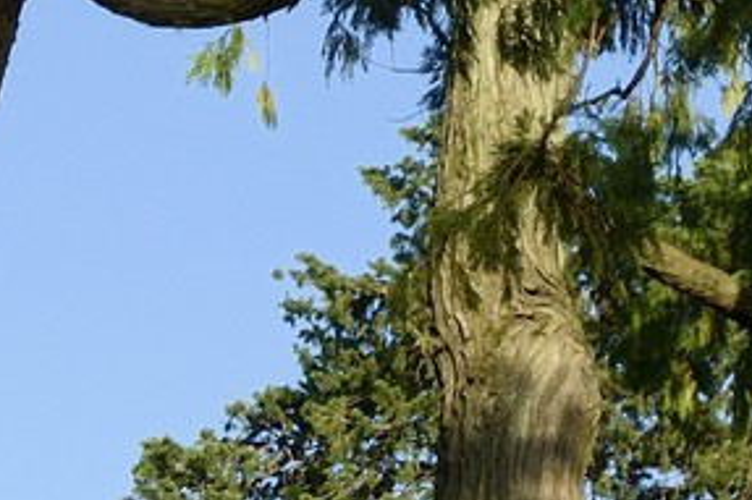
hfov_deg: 7.6
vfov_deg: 5.5
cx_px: -1281
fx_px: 5115
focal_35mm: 245
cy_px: 1058
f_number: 14
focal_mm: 44
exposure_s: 1/320
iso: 400
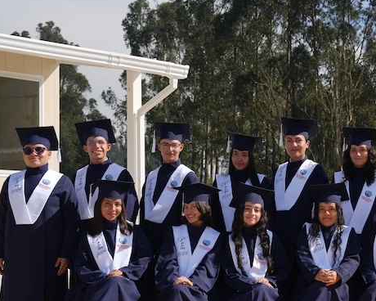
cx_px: 325
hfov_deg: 23.6
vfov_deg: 19.3
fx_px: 879
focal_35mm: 79
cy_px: 227
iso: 50
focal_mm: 43
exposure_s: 1/320
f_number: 5.6
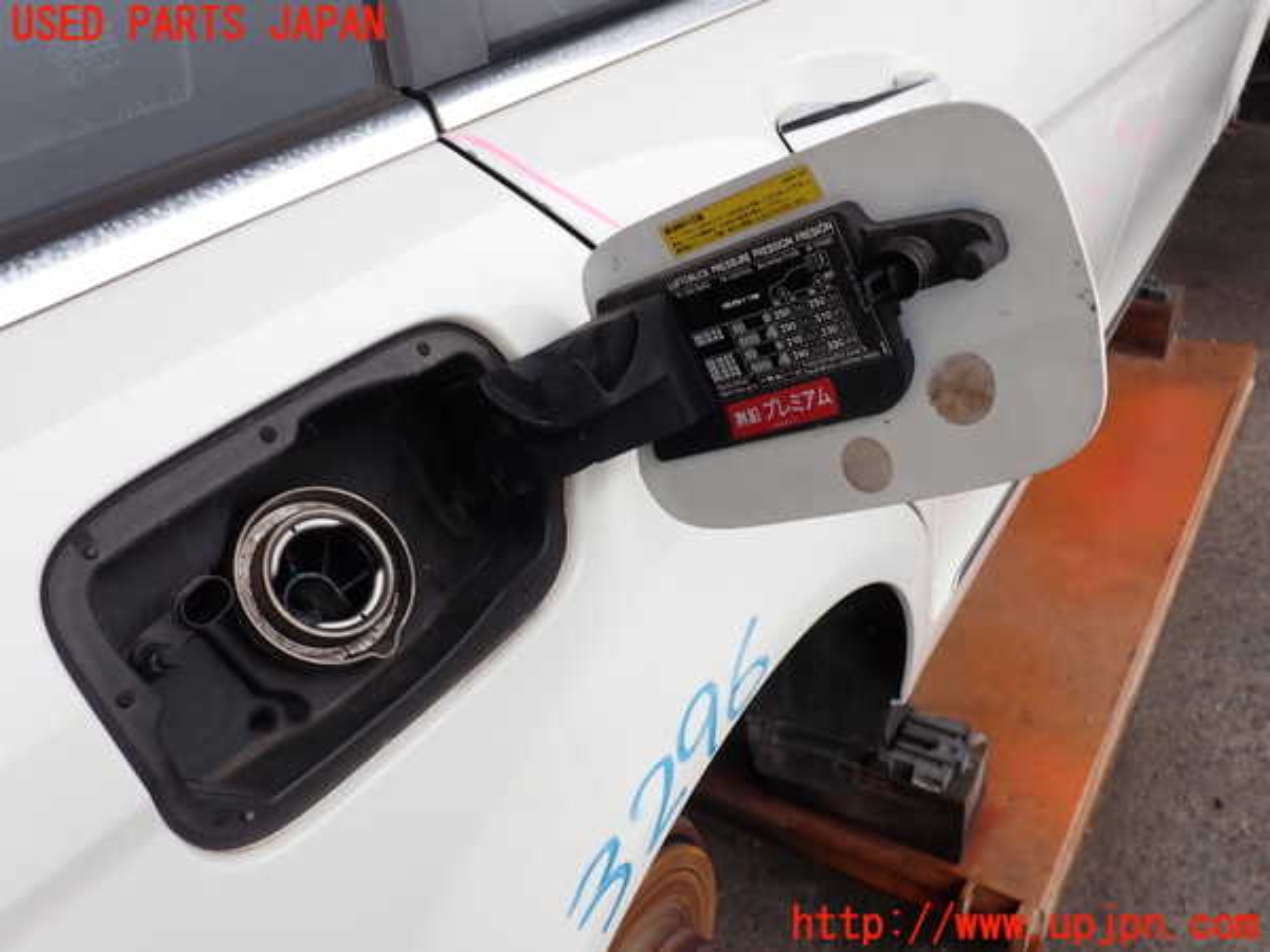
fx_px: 1101
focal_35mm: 30
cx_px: 635
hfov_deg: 60.0
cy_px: 476
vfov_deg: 46.8
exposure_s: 1/100
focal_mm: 5.4
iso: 100
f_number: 3.2
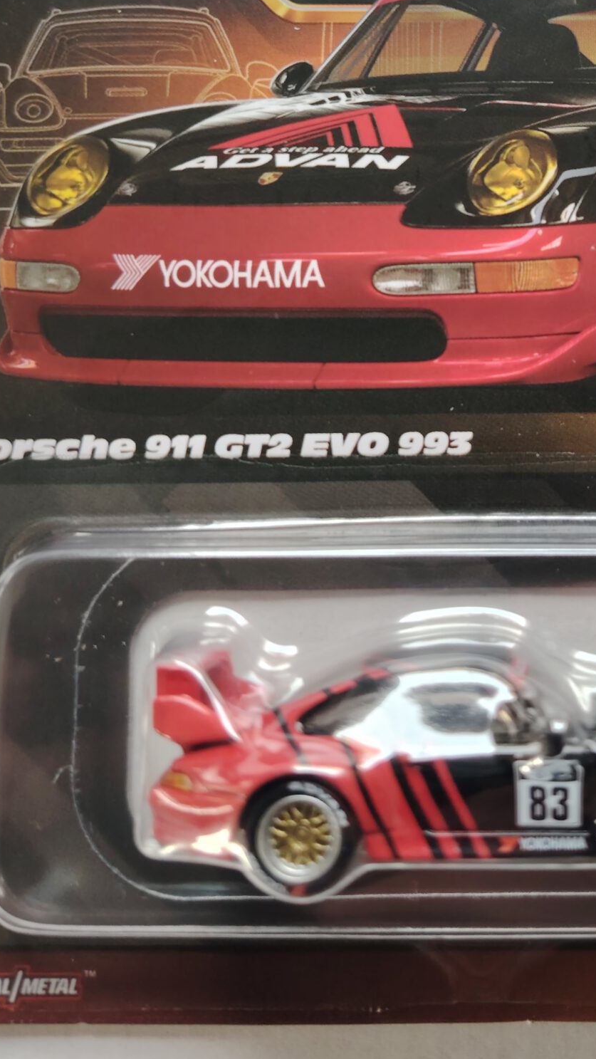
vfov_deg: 43.8
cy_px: 251
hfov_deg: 25.8
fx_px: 1264
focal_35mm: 45
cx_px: 514
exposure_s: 1/33.3
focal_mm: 5.25
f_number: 1.75
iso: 634
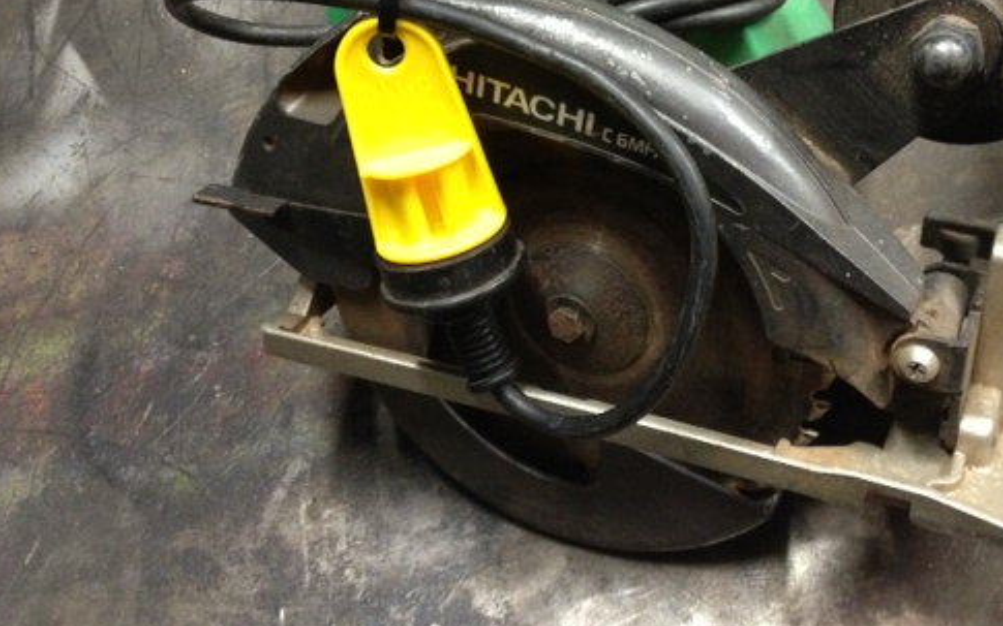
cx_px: 656
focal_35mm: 49
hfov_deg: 40.6
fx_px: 1339
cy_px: 192
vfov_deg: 26.1
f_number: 2.4
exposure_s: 1/17
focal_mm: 4.28
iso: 400
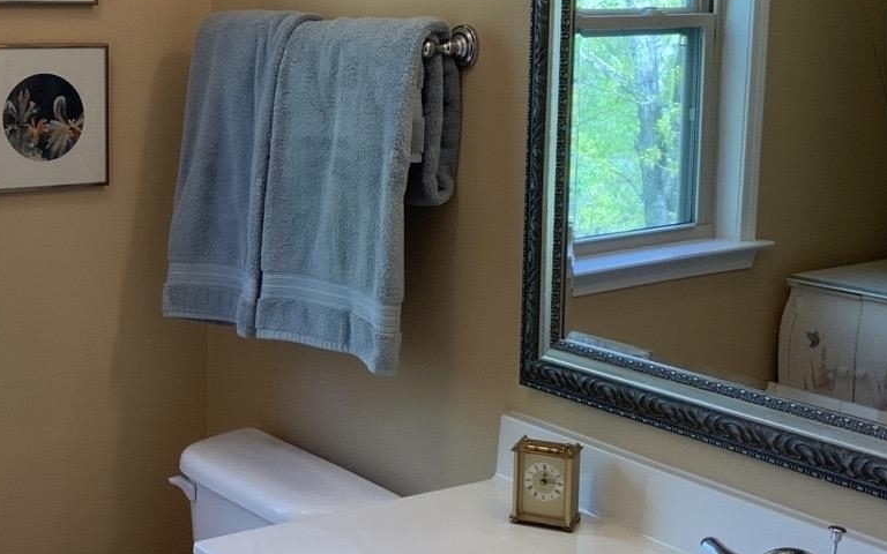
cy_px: 234
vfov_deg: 21.6
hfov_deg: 33.5
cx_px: 243
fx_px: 1450
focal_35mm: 60
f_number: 1.8
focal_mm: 3
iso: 50
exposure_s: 1/120
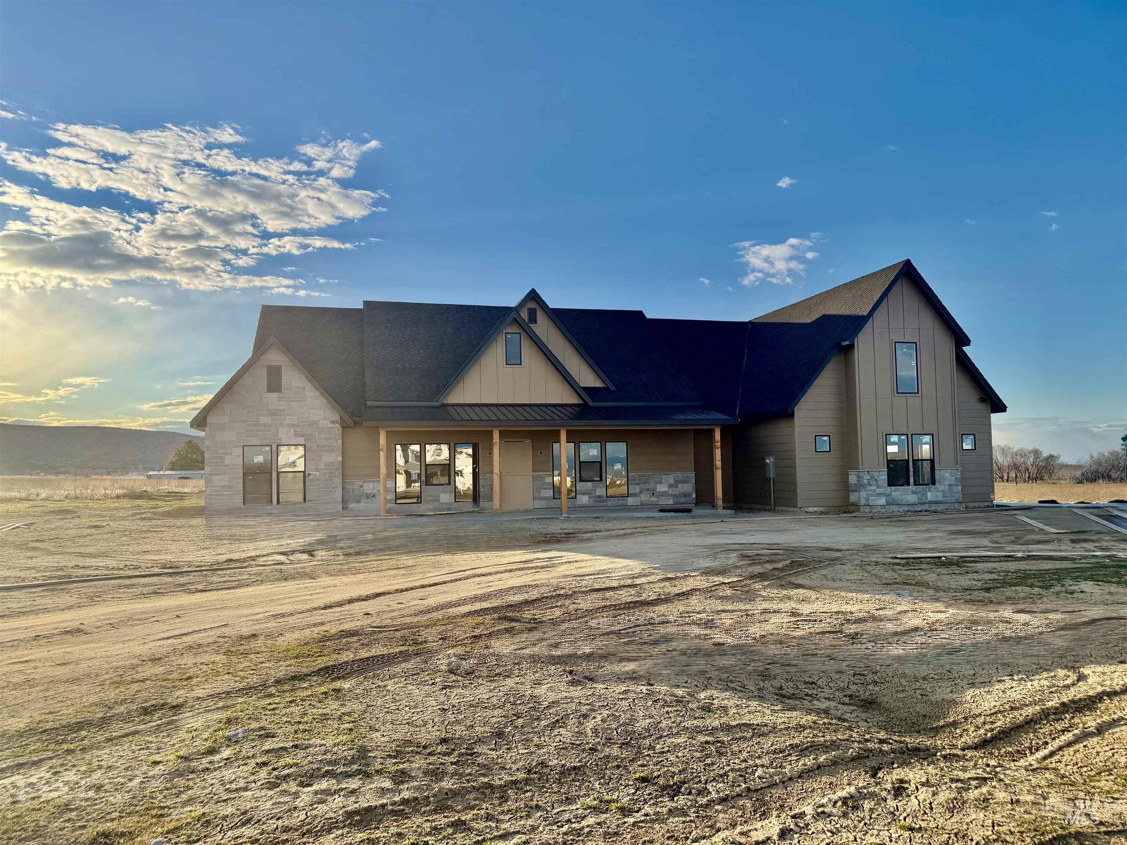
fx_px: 781
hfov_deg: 71.6
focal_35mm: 24
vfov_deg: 56.8
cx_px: 564
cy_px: 422
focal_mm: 6.76
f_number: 1.78
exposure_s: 1/3953
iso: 100
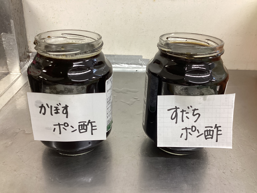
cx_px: 128
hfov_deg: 58.4
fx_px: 230
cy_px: 96
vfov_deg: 45.4
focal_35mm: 31
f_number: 2.4
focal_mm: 3.3
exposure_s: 1/60
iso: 125
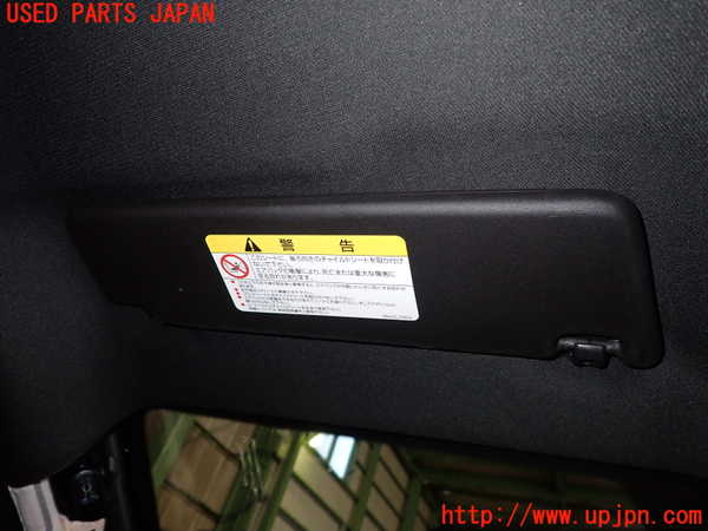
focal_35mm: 25
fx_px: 511
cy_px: 266
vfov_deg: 54.9
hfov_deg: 69.4
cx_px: 354
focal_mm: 4.5
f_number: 5.6
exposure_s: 1/30
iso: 200
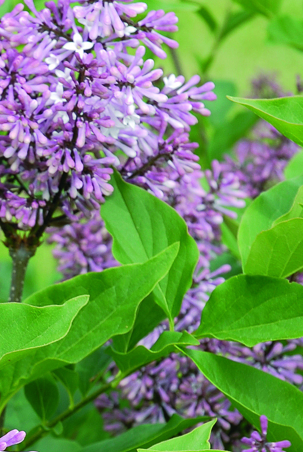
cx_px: -16
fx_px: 3209
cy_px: 395
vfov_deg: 8.0
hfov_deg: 5.4
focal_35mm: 255
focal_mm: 56
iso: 100
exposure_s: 1/60
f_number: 8
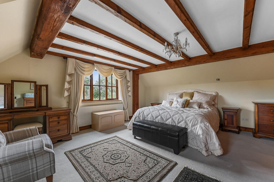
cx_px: 137
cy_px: 91
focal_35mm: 14
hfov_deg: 104.3
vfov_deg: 81.1
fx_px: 106
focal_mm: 14
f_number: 8
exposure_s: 1.6
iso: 400
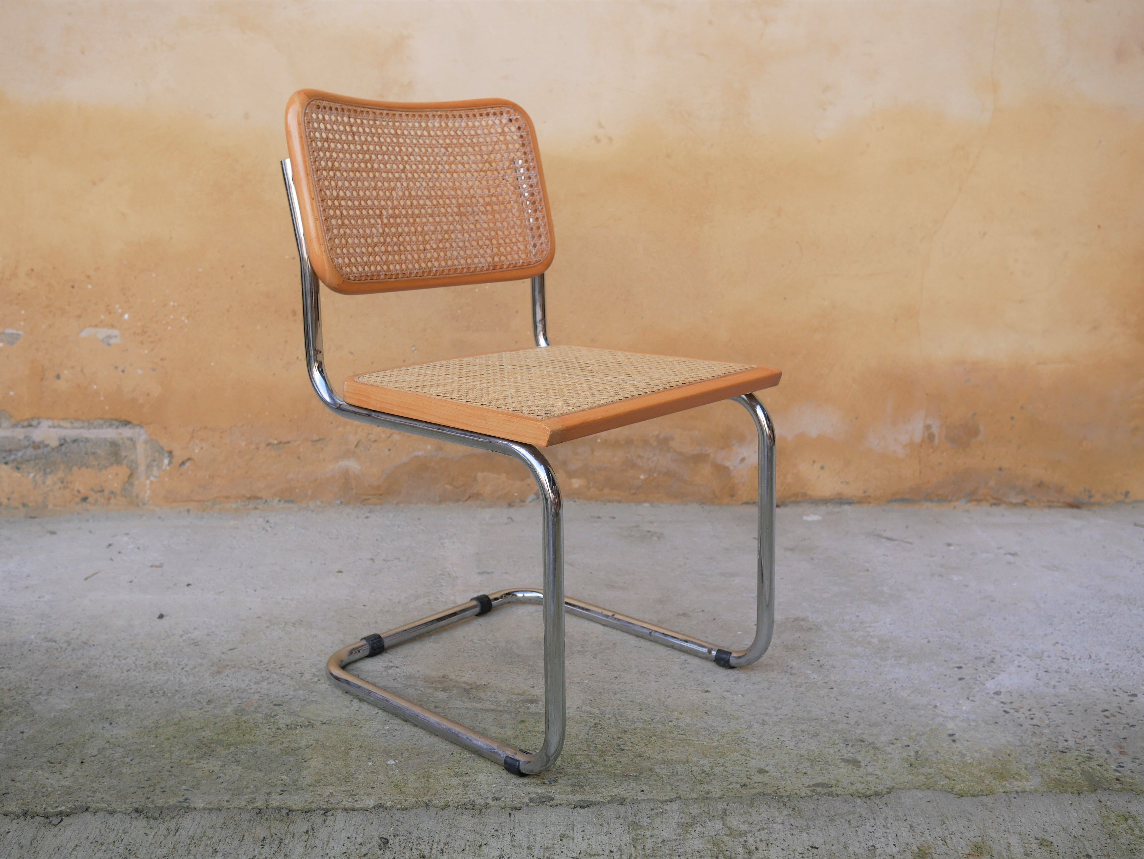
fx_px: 1322
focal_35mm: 40
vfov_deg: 36.0
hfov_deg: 46.8
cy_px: 430
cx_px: 572
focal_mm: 20
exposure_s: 1/250
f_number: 2.8
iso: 200
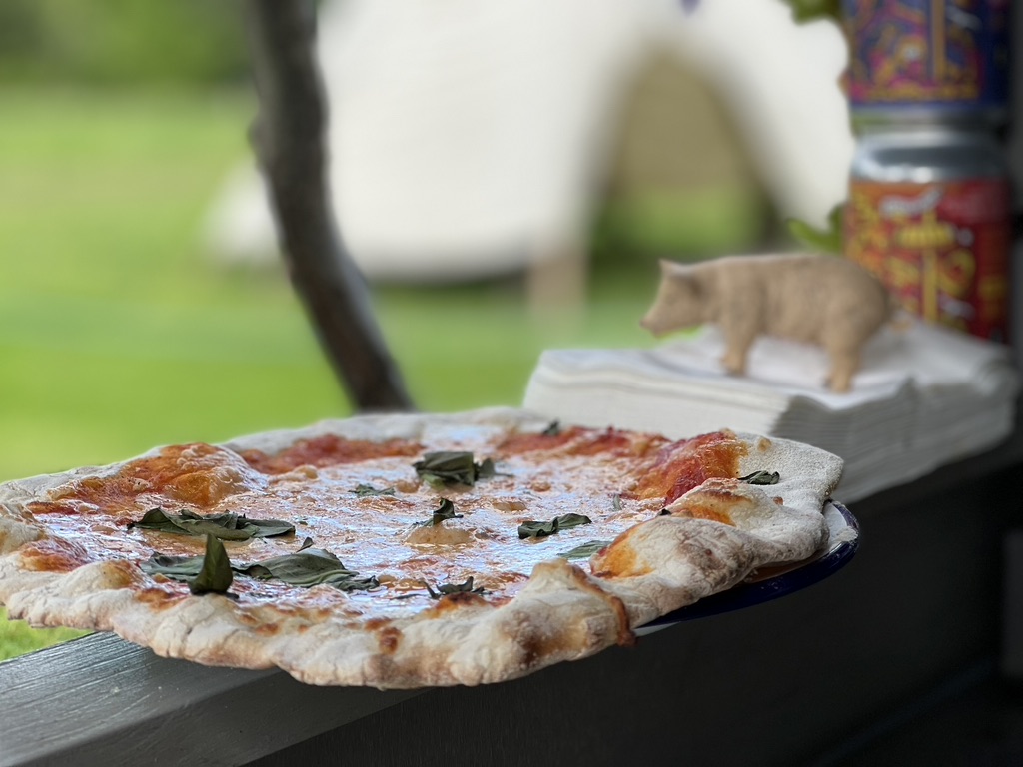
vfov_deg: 19.1
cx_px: 512
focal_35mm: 77
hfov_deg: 25.3
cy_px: 384
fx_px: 2276
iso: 20
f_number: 2.8
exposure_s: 1/140
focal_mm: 9
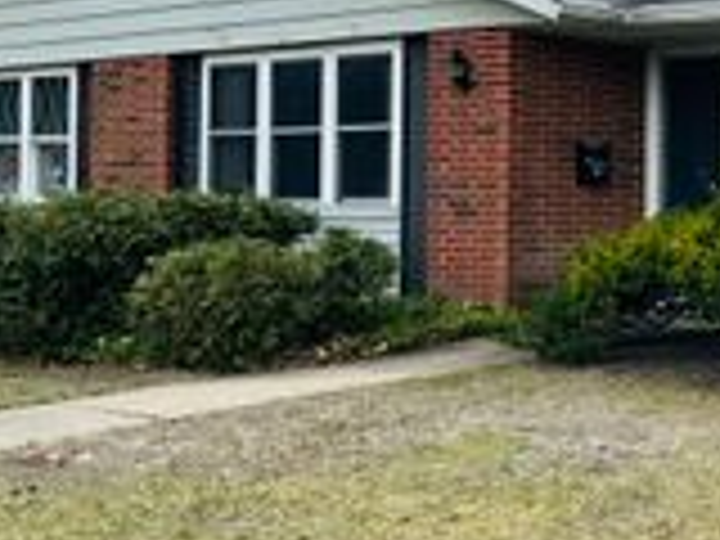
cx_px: 1080
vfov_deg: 19.5
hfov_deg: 21.7
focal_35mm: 75
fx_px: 1560
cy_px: 137
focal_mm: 6.86
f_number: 1.78
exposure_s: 1/2028
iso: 80
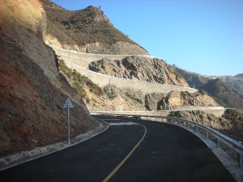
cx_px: 122
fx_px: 246
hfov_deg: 52.6
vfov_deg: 40.7
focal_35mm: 35
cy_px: 91
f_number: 3
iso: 50
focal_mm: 5.8
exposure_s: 1/282
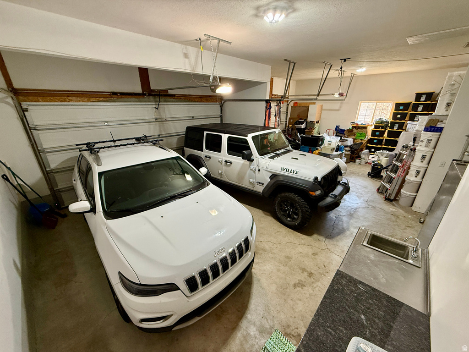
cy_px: 176
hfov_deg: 102.1
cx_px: 234
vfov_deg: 85.7
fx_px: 190
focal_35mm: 14
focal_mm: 2.22
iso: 250
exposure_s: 1/60
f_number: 2.2
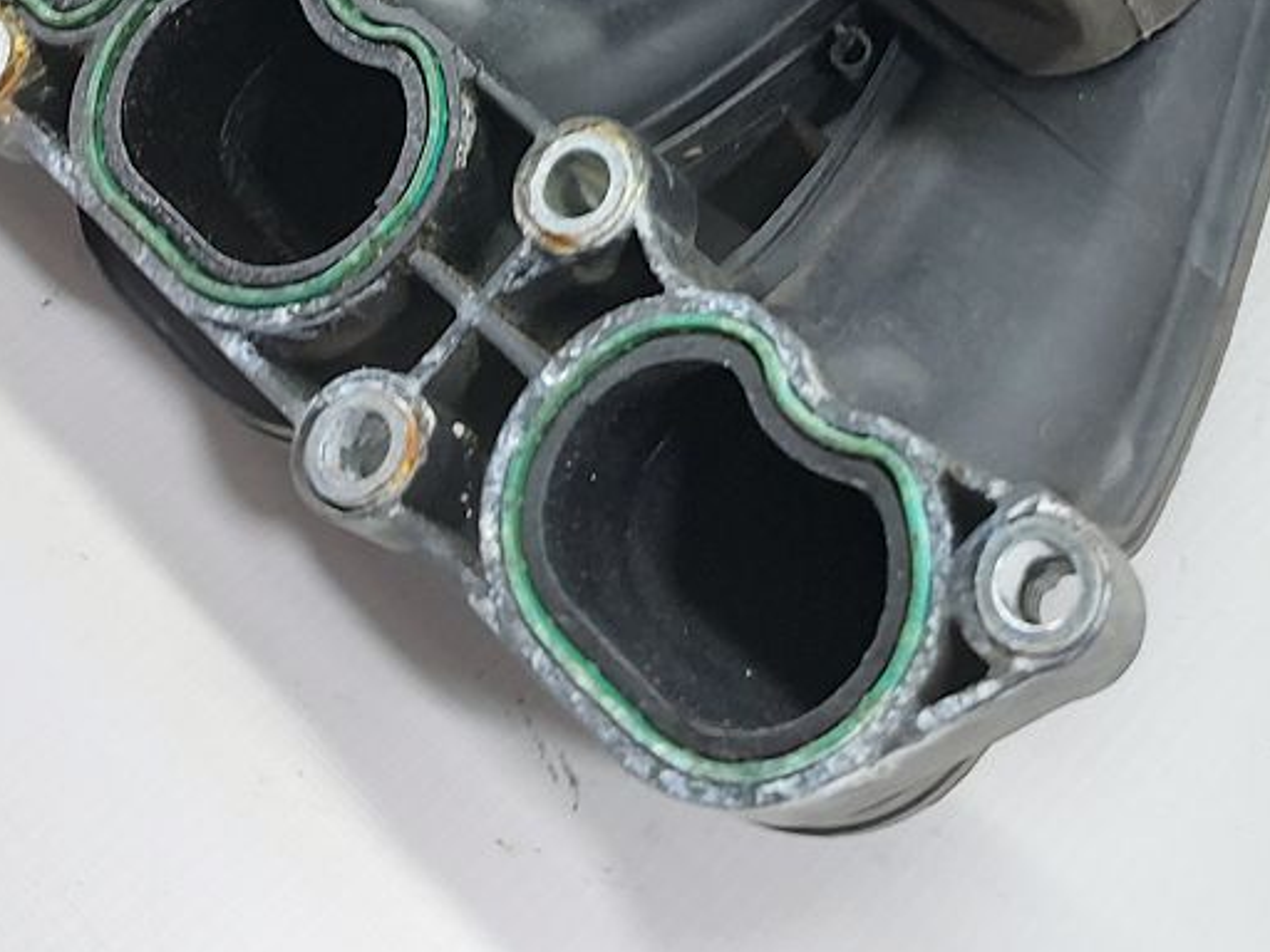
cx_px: 951
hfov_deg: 29.4
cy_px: -273
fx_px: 2385
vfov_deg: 20.7
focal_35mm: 65
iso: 125
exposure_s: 1/50
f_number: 1.8
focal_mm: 5.23
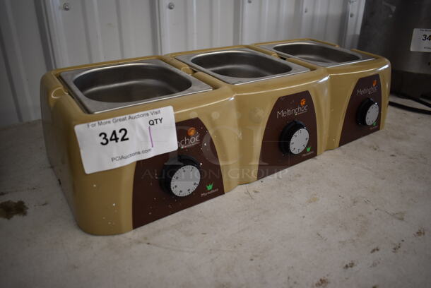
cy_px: 144
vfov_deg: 48.0
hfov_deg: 67.3
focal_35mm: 27
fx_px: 324
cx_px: 216
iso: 800
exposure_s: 1/200
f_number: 3.5
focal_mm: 18
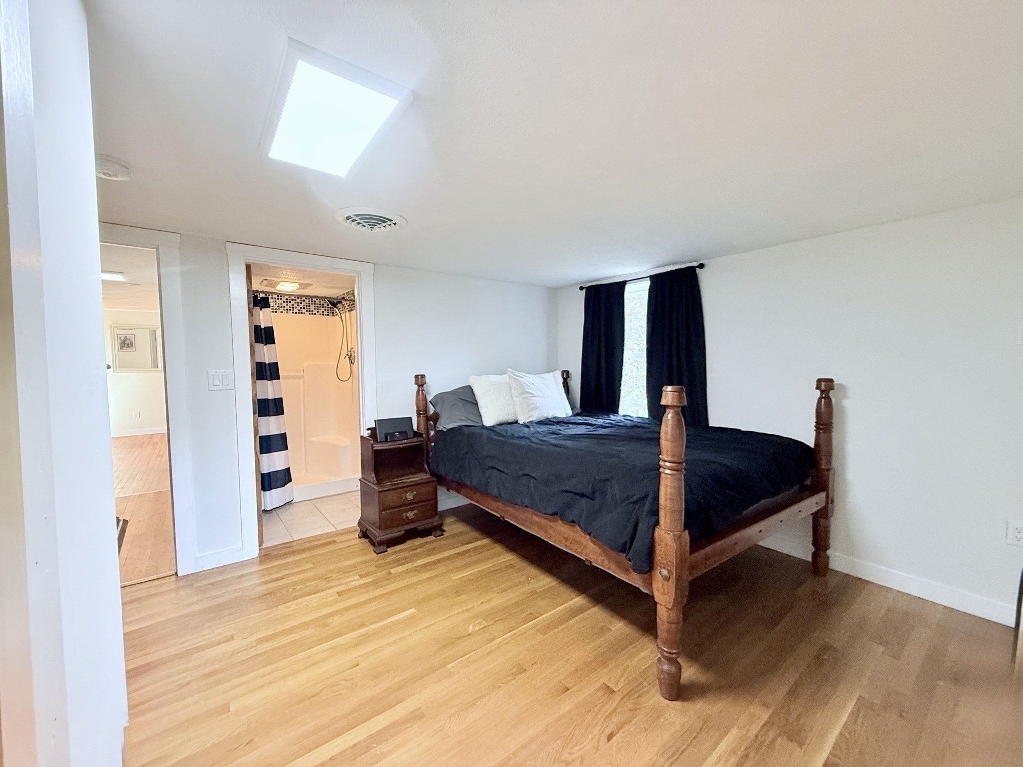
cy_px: 384
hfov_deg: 102.1
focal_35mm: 14
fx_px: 414
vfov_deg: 85.7
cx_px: 512
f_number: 2.2
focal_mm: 2.22
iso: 400
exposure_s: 1/60
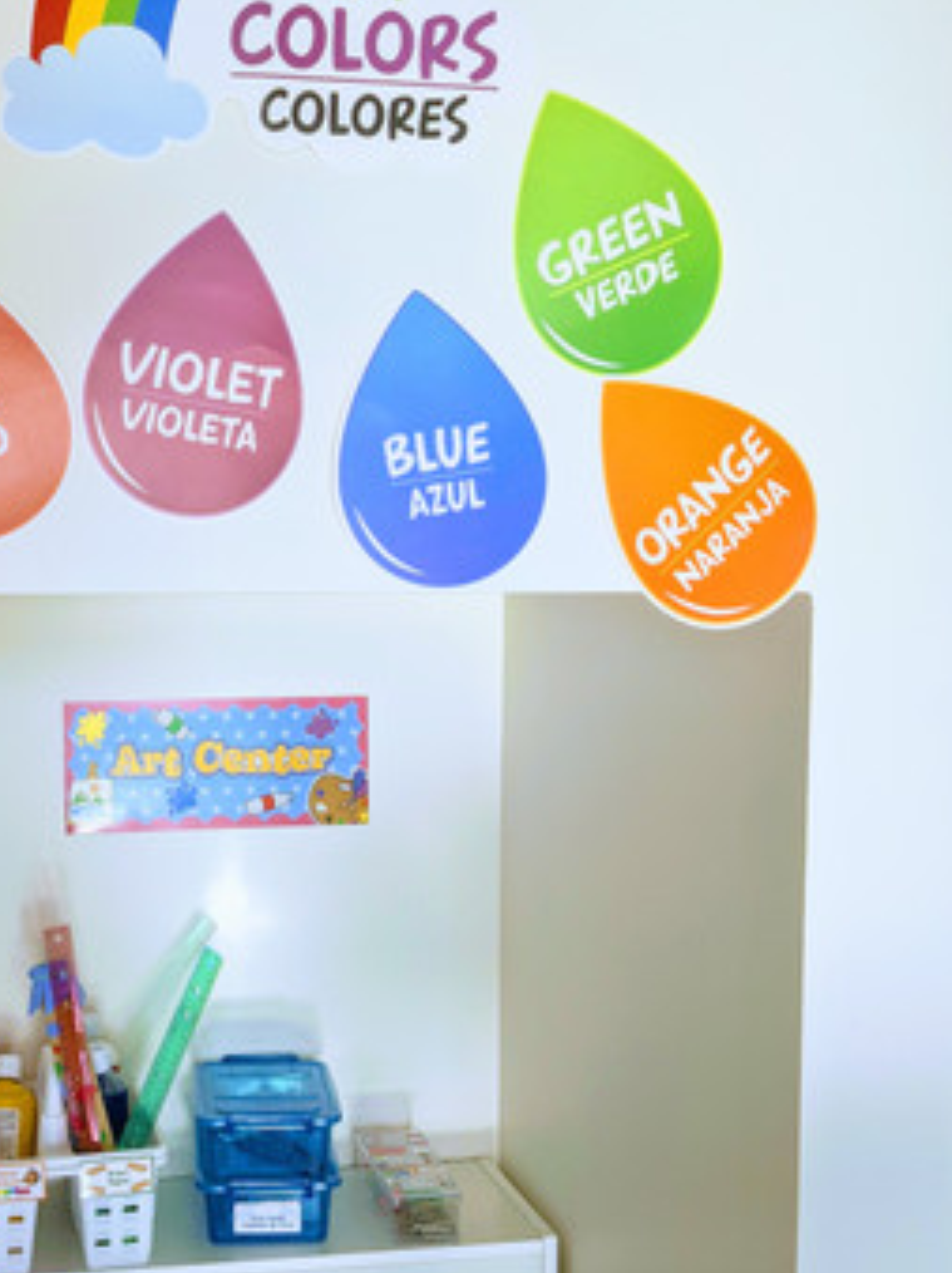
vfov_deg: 46.7
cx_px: 292
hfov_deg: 35.4
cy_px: 712
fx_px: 1469
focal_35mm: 40
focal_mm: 4.38
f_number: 1.73
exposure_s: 1/152
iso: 55
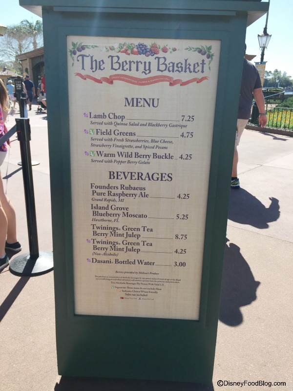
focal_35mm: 29
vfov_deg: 61.7
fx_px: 327
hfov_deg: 48.2
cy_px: 196
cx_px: 146
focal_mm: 4.15
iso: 32
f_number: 2.2
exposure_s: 1/1199
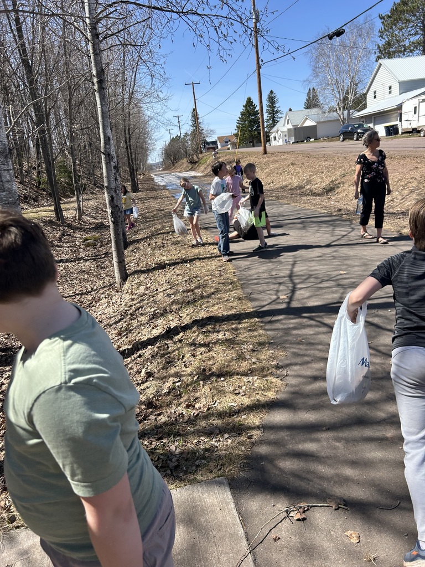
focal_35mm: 26
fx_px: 426
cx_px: 212
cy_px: 284
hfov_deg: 53.1
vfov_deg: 67.3
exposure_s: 1/1808
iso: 50
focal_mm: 5.7
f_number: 1.5
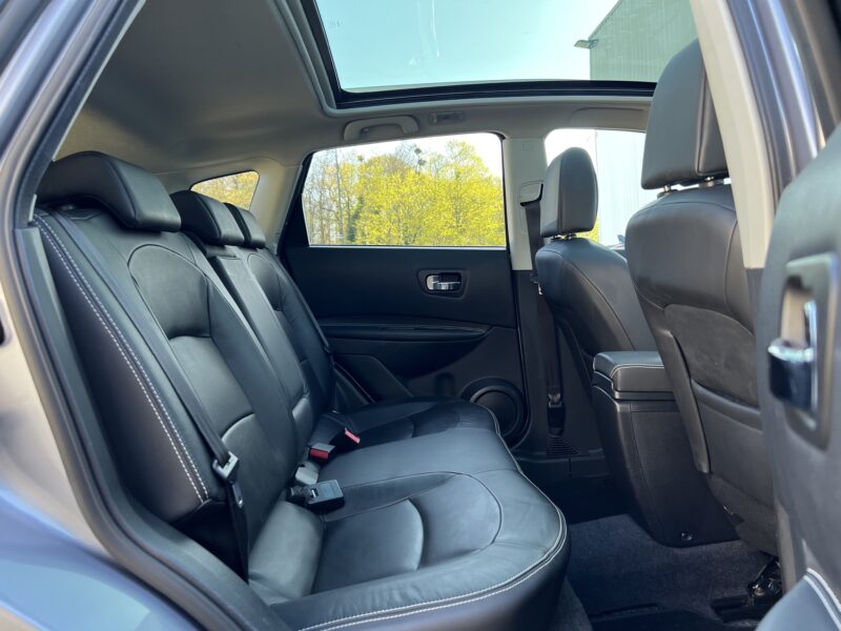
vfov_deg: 53.1
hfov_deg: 67.3
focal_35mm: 26
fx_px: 632
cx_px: 420
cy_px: 316
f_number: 1.5
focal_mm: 5.7
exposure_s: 1/121
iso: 100
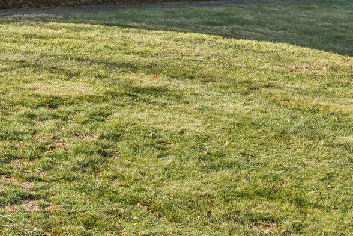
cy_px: -125
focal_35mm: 122
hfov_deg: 15.7
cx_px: -140
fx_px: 1196
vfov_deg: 10.8
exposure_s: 1/160
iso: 100
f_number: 8
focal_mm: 35
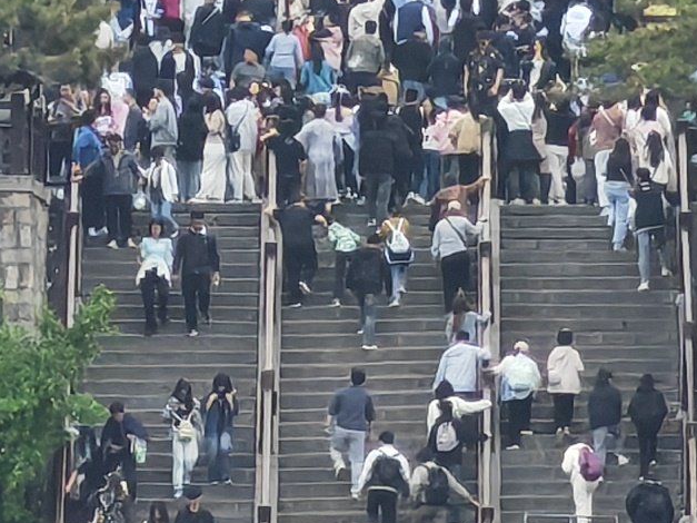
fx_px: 12079
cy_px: -504
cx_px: 497
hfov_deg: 3.3
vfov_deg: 2.5
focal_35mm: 600
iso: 100
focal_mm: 6.38
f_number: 2.4
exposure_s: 1/100
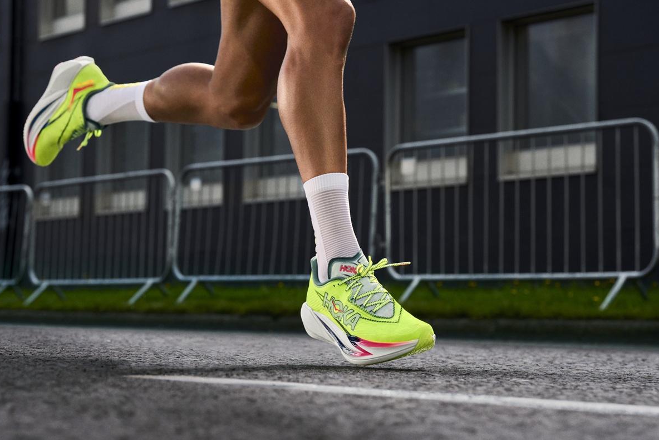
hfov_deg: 26.3
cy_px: 221
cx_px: 328
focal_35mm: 77
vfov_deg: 17.7
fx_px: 1410
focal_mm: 76
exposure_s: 1/3200
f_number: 7.1
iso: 1250
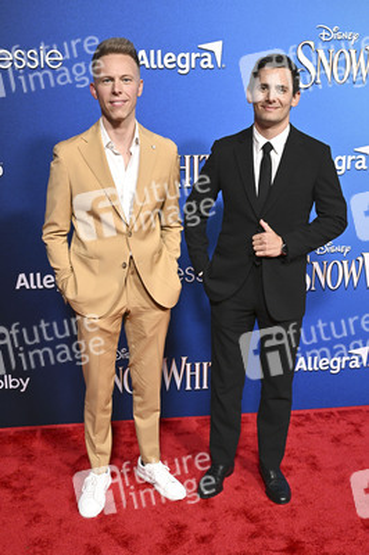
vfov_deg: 49.6
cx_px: 184
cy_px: 278
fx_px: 601
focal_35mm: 39
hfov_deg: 34.2
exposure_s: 1/250
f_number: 4.5
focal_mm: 39
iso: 3200
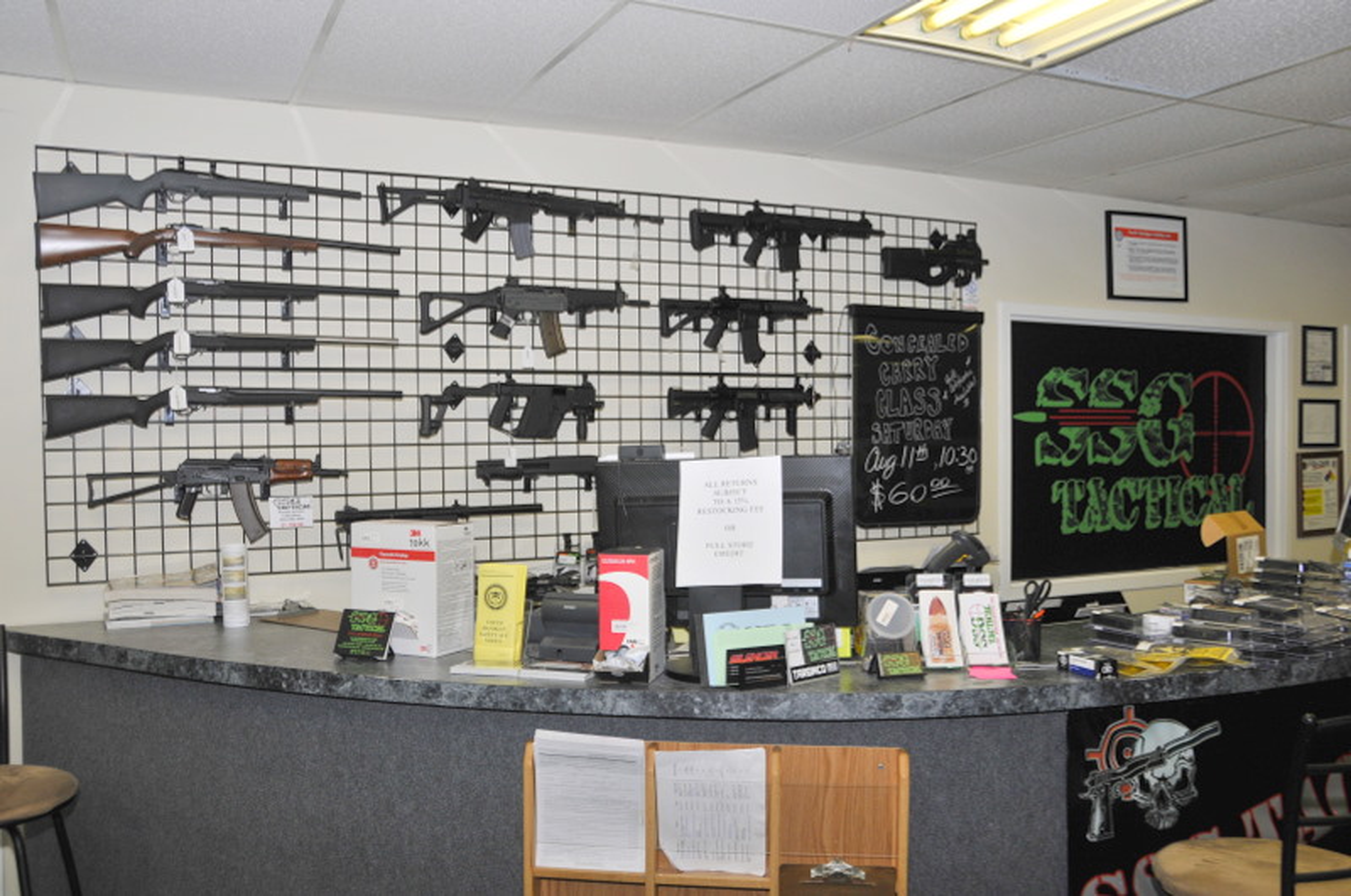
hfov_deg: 62.0
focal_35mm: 30
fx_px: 1124
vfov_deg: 43.5
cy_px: 448
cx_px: 676
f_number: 5.6
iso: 400
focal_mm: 20
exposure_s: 1/60
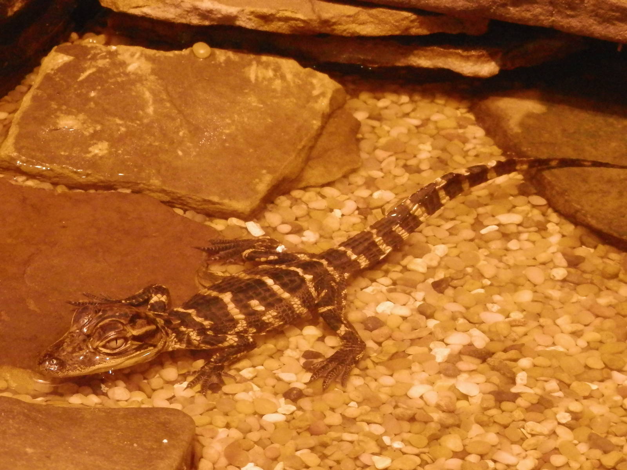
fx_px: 2789
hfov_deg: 12.8
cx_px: 314
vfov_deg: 9.6
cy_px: 235
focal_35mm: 154
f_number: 5.5
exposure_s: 1/40
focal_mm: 27.5
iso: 800
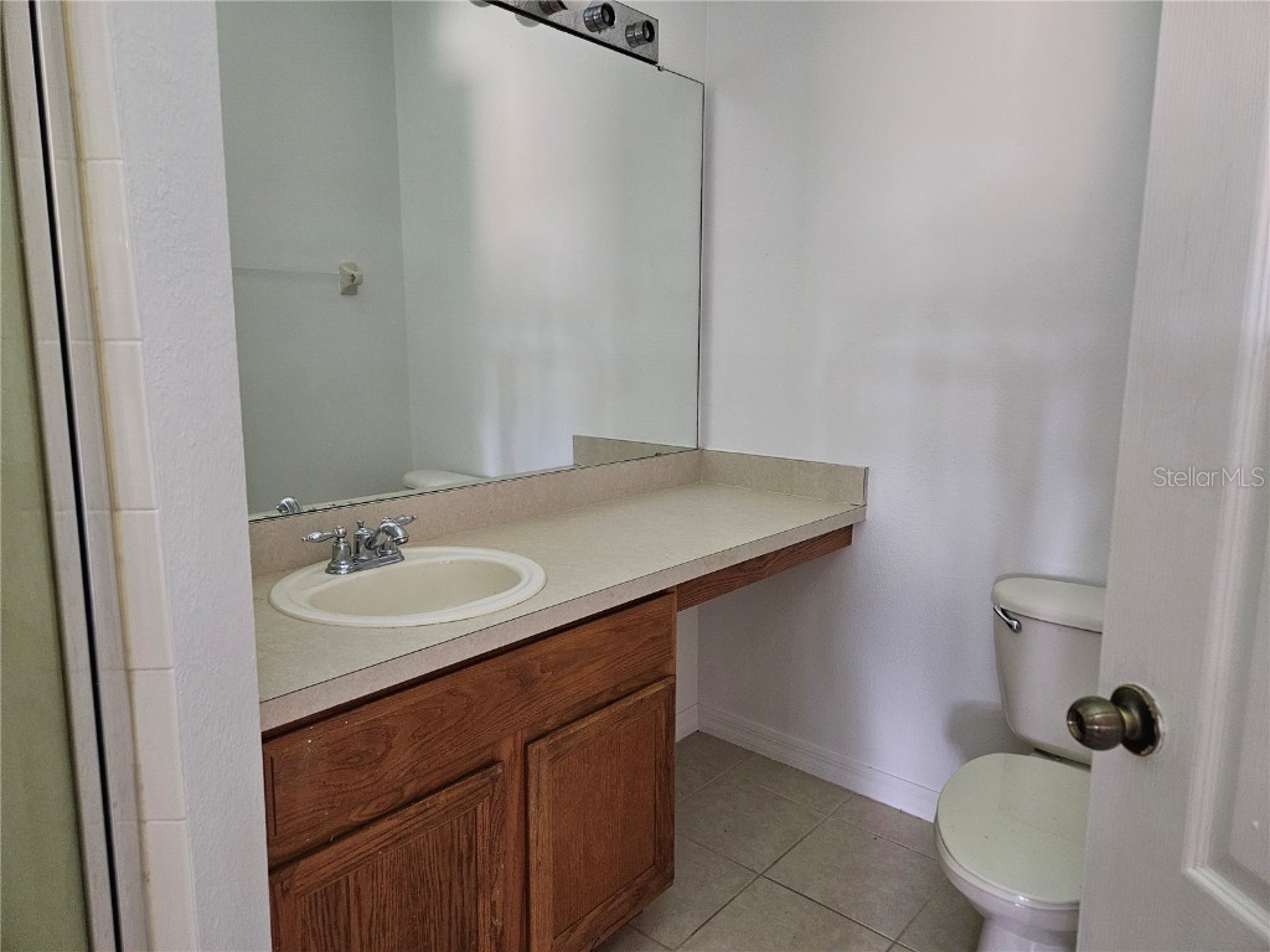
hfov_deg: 73.9
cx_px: 635
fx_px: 844
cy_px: 476
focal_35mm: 23
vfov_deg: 58.9
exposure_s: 1/26
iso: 640
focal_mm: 5.4
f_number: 1.8
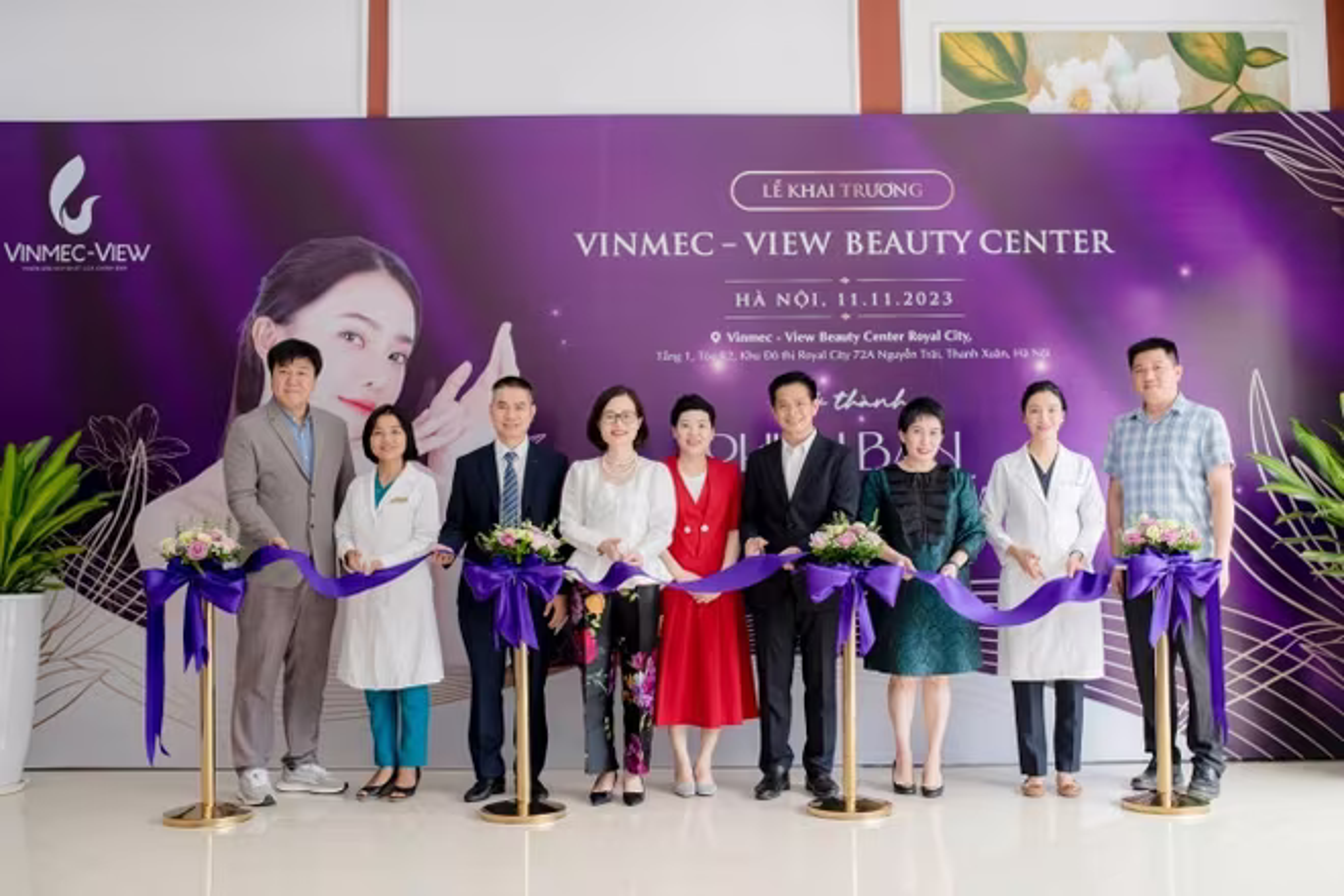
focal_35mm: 35
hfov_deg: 54.4
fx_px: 1307
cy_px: 448
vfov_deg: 37.9
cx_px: 672
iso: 500
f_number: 4
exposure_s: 1/160
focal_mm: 35
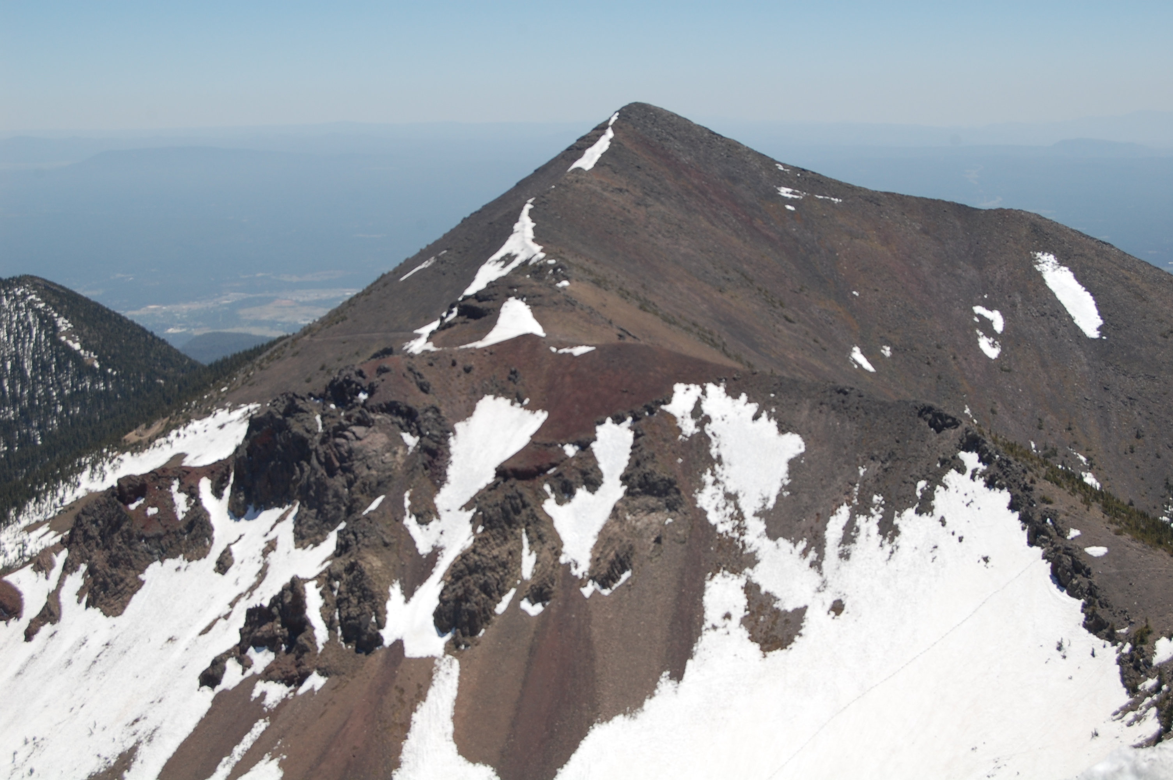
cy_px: 390
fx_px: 2051
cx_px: 586
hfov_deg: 31.9
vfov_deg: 21.5
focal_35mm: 63
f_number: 10
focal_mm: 42
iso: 200
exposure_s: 1/400
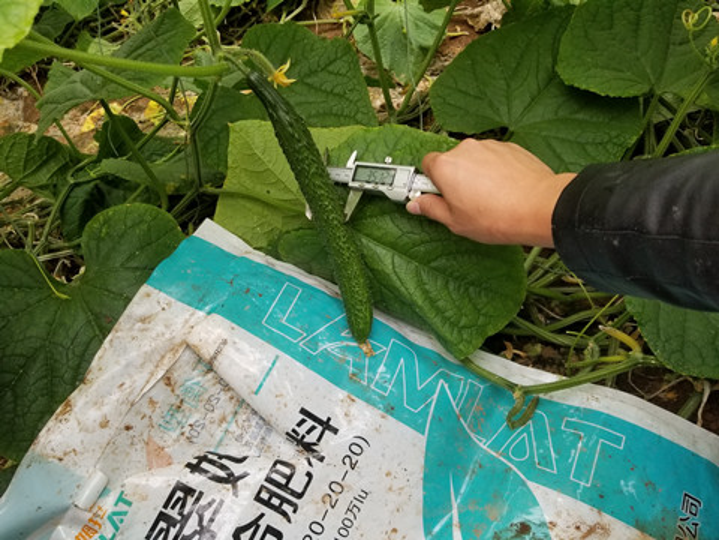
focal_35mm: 26
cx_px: 360
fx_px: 540
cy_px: 270
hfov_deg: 67.3
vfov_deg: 53.1
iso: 100
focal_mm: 4.25
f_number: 1.7
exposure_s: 1/120
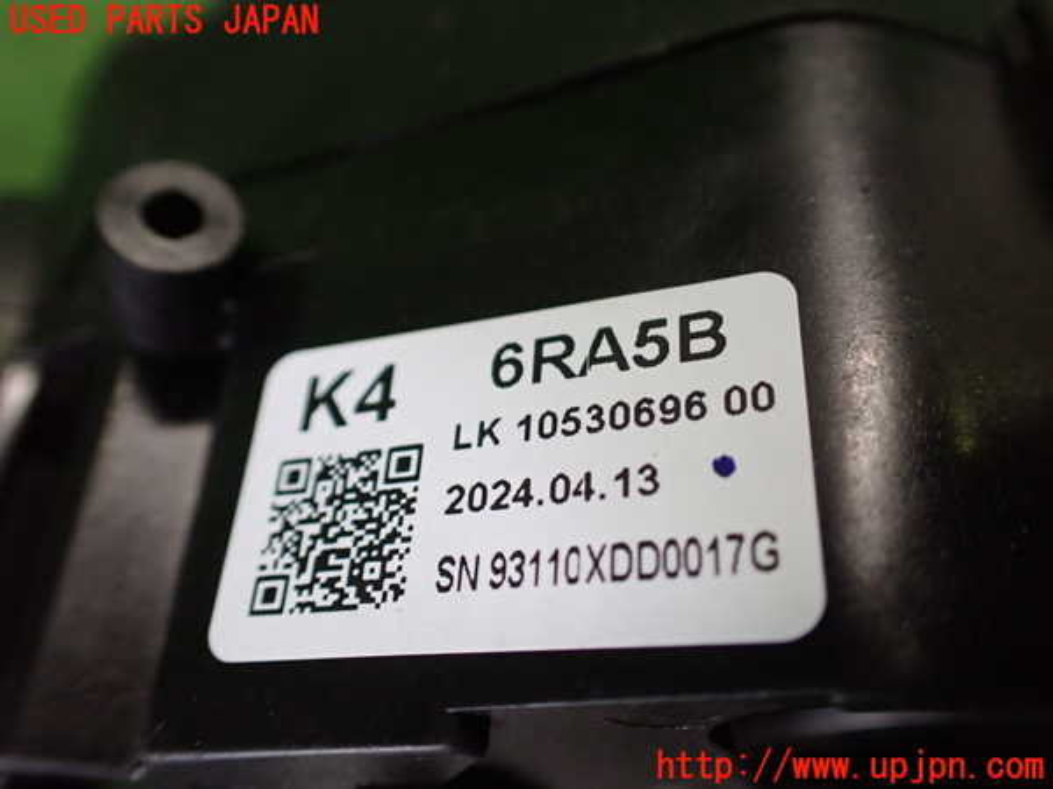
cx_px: 526
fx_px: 913
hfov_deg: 60.0
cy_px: 394
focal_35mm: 30
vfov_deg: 46.8
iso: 800
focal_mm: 5.4
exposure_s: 1/80
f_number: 2.3
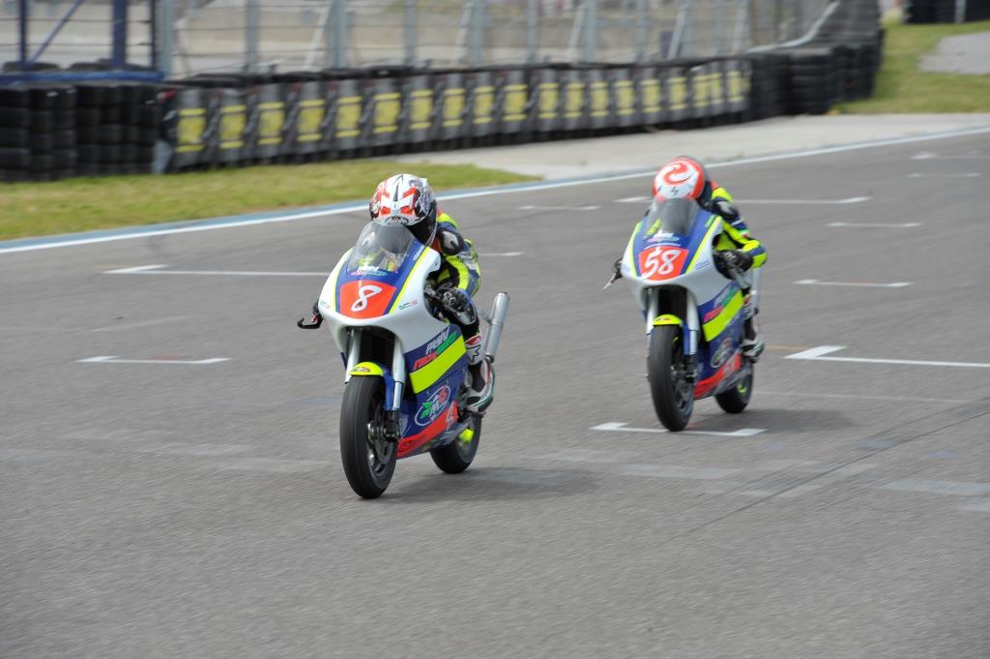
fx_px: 5495
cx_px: 495
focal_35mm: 200
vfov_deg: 6.9
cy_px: 330
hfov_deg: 10.3
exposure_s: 1/400
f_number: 11
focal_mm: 200
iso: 200
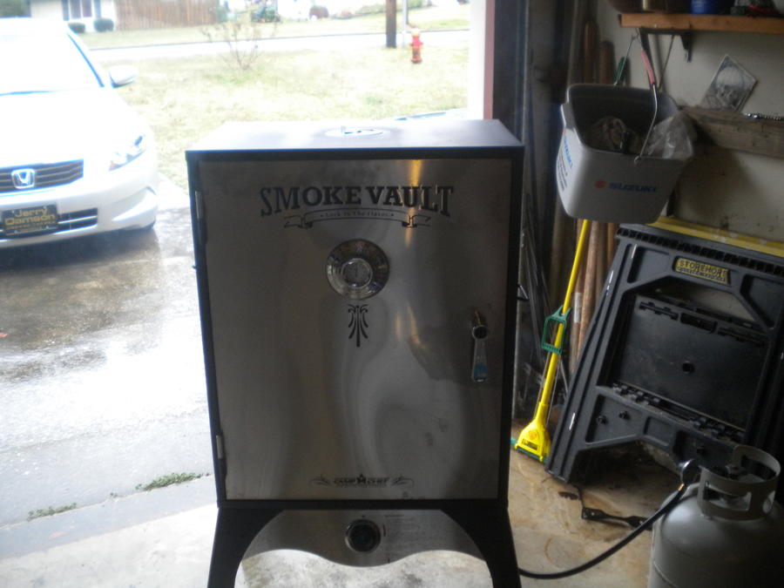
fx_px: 793
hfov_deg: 52.6
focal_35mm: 35
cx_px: 392
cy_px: 294
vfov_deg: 40.7
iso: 296
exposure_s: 1/59.8
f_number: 3.1
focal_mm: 6.3
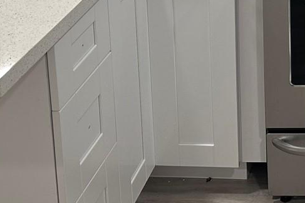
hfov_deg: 22.1
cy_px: -168
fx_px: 695
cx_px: 404
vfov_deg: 14.5
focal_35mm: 82
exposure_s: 1/120
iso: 100
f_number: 1.78
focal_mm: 6.86
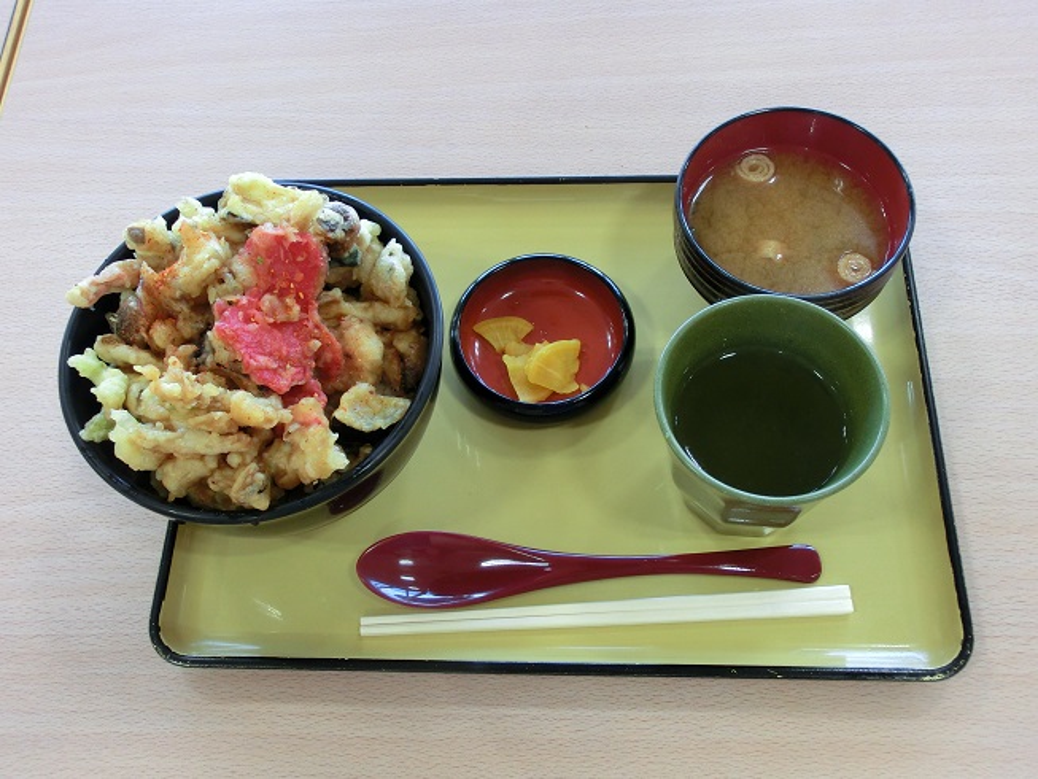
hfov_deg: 50.1
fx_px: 1110
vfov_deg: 38.7
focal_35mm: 37
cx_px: 519
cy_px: 390
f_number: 3.9
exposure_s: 1/60
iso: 160
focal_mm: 6.61
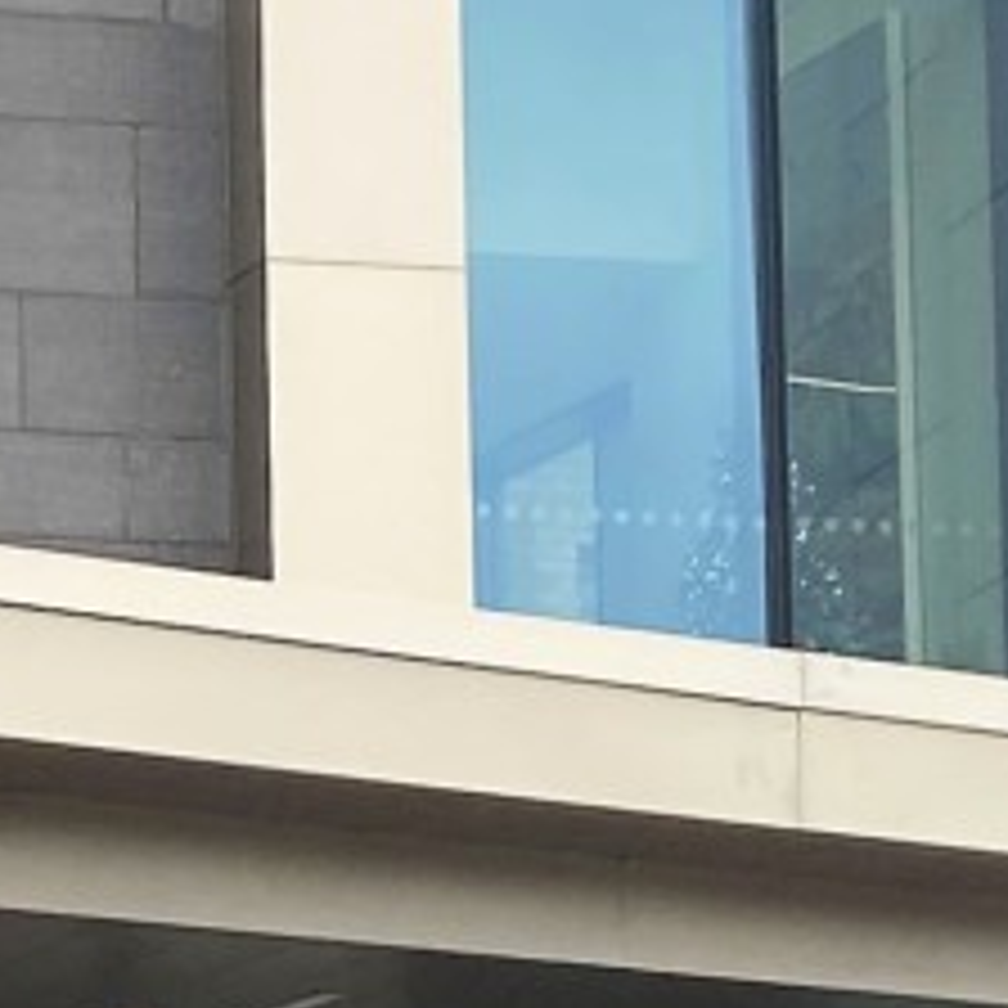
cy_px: 1174
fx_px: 6490
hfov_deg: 8.5
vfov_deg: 8.8
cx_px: -832
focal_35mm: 197
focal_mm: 4.25
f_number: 1.8
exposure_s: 1/121
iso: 50
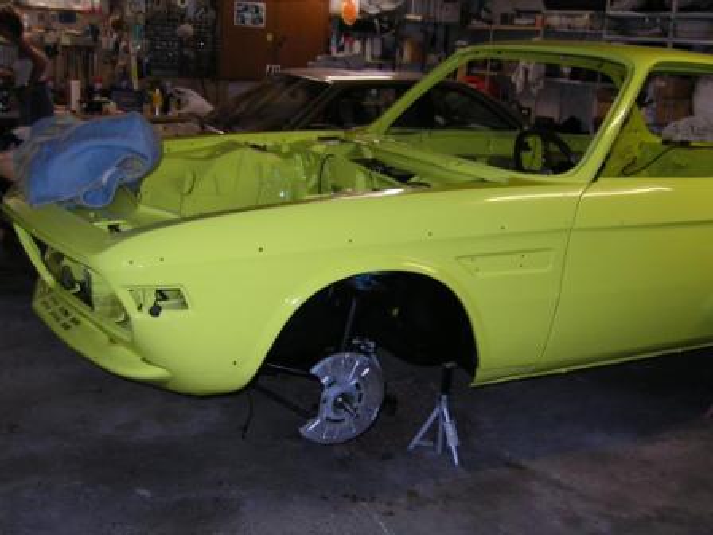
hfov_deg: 51.4
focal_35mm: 36
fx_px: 742
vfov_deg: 39.7
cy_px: 268
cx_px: 356
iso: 100
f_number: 2.8
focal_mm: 5.6
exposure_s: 1/30
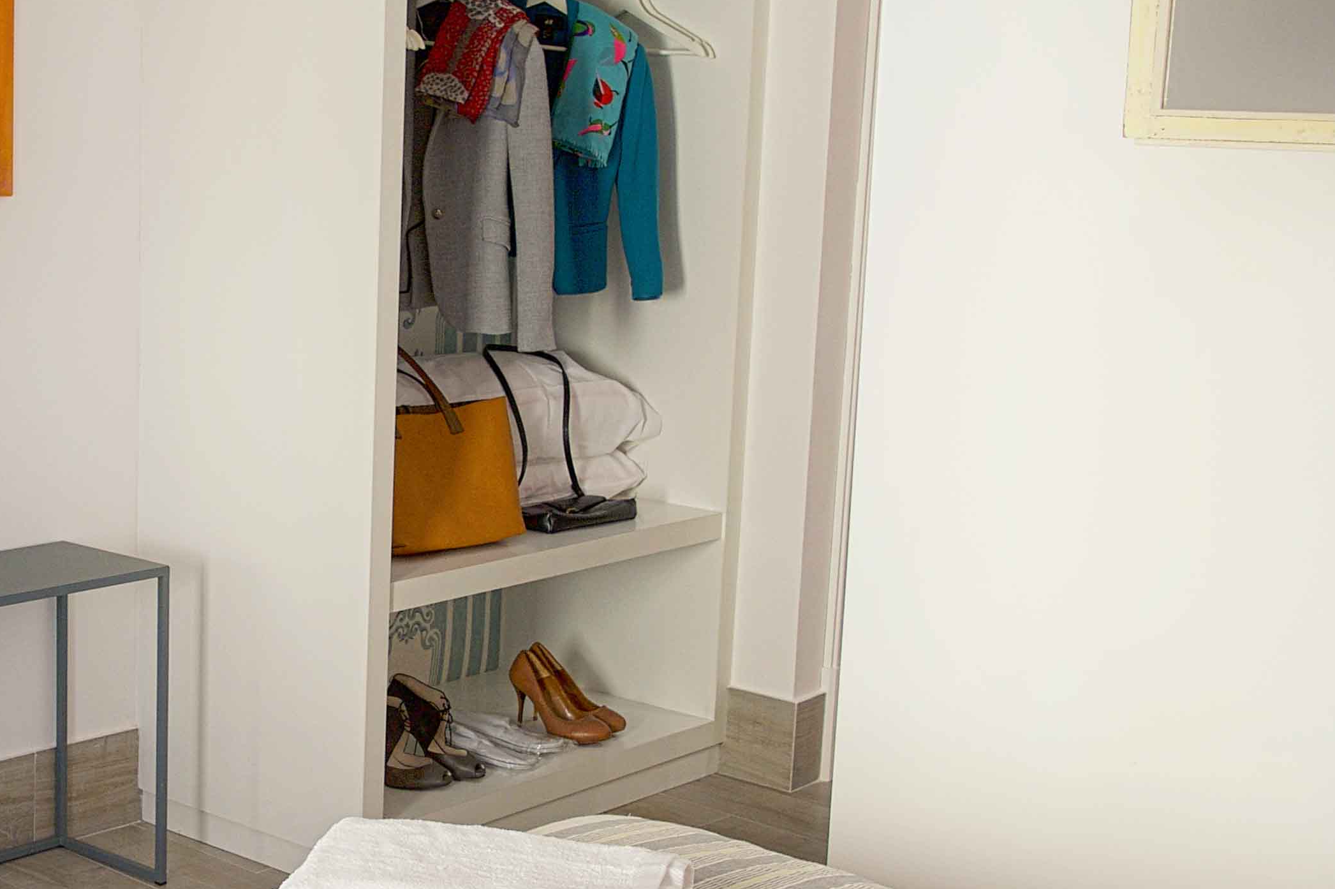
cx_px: 241
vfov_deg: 22.2
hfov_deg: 31.9
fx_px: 2261
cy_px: 481
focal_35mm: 61
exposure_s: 1/25
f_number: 8
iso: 500
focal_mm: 30
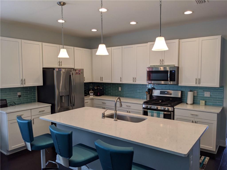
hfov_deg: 65.3
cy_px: 85
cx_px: 114
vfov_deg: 51.4
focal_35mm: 27
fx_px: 177
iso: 85
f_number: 1.73
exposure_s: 1/120
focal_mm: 4.38
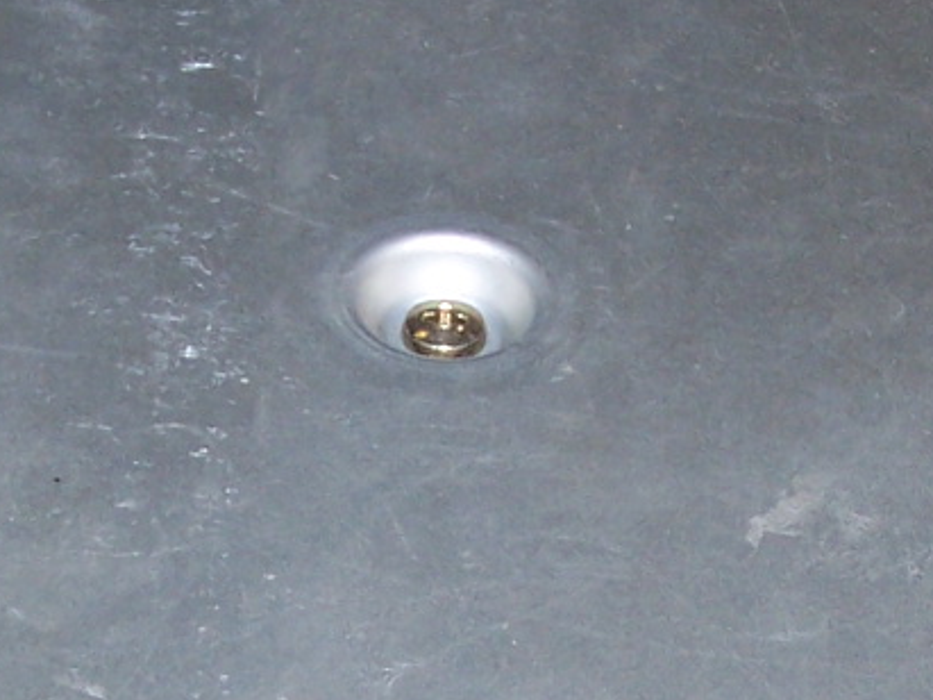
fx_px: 6009
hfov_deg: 8.9
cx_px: 459
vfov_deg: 6.6
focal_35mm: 223
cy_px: 718
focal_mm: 9.8
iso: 80
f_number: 3.1
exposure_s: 1/80
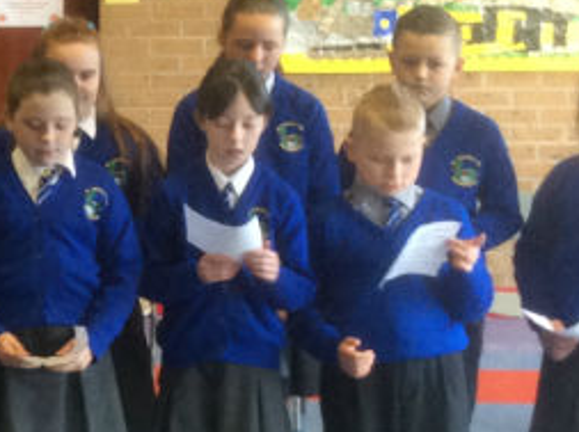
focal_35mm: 124
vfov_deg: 11.9
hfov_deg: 15.3
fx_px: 2071
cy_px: 144
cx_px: -137
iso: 100
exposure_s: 1/25
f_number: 2.4
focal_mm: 3.3
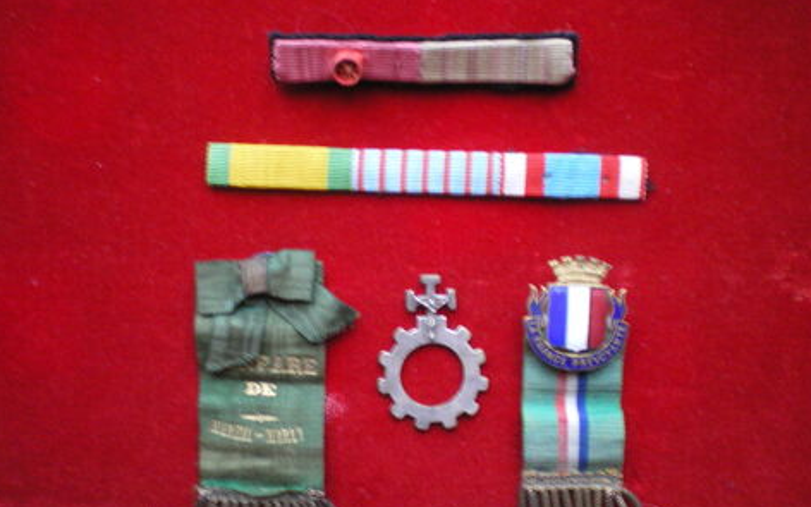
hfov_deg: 48.2
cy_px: 304
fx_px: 906
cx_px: 404
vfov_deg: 31.2
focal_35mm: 41
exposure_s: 1/8
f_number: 3.1
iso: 400
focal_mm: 6.3
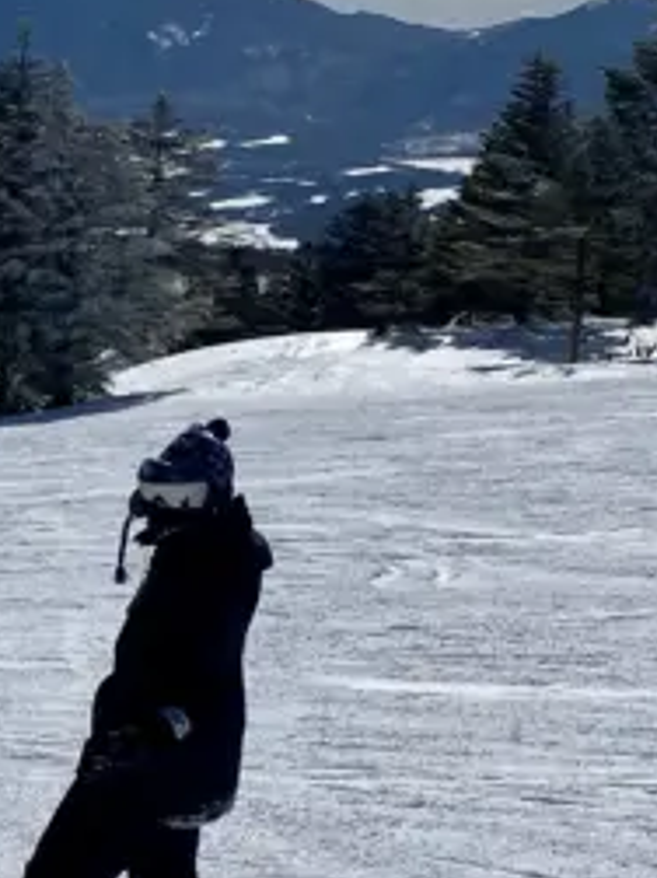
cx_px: -514
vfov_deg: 18.6
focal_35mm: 106
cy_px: 465
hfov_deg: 12.7
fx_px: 2685
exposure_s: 1/16393
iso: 32
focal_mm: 4.25
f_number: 1.8
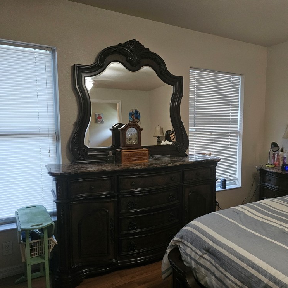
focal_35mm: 28
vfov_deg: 57.3
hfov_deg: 56.1
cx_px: 191
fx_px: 264
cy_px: 147
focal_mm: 6.3
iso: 800
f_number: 1.7
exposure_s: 1/24
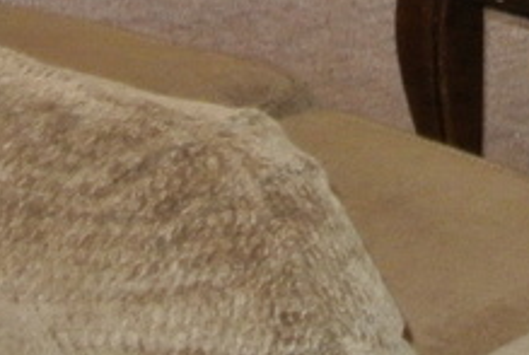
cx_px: 736
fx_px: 2930
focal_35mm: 199
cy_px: -601
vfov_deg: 6.5
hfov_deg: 10.1
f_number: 3.5
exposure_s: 1/60
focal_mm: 10
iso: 500
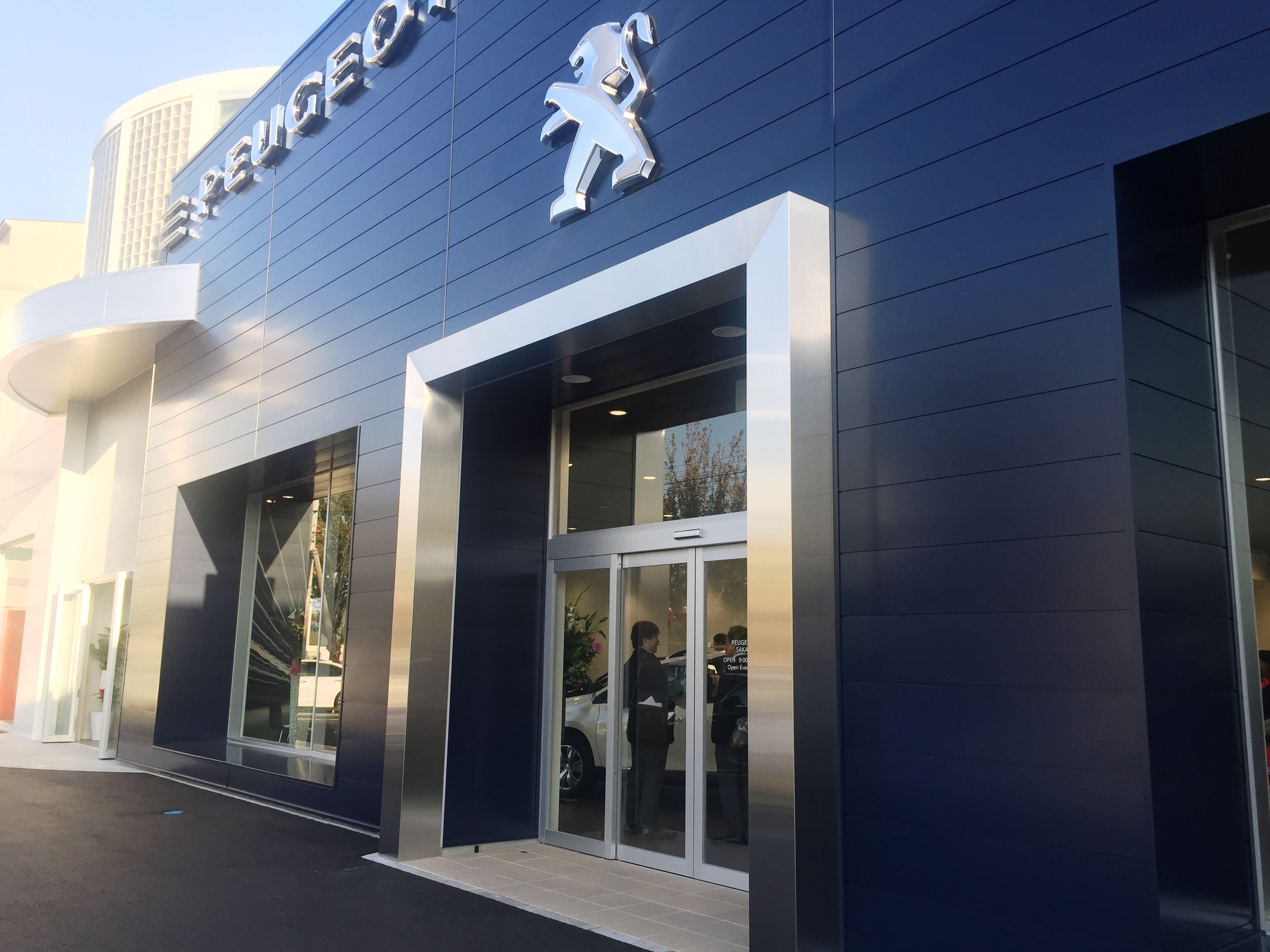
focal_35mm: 29
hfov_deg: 61.7
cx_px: 635
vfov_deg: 48.2
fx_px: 1064
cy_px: 476
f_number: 2.2
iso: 32
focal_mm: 4.15
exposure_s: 1/363
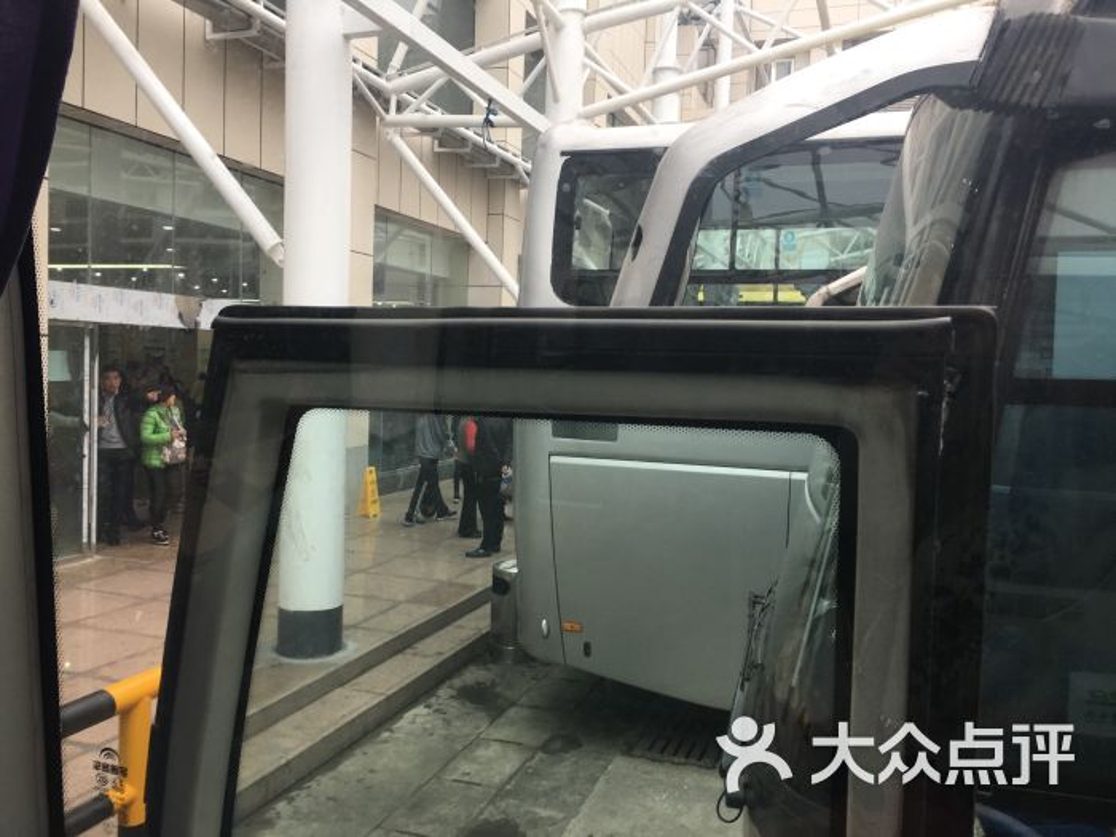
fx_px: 935
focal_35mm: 29
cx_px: 558
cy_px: 418
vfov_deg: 48.2
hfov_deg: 61.7
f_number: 2.2
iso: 25
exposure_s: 1/50
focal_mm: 4.15
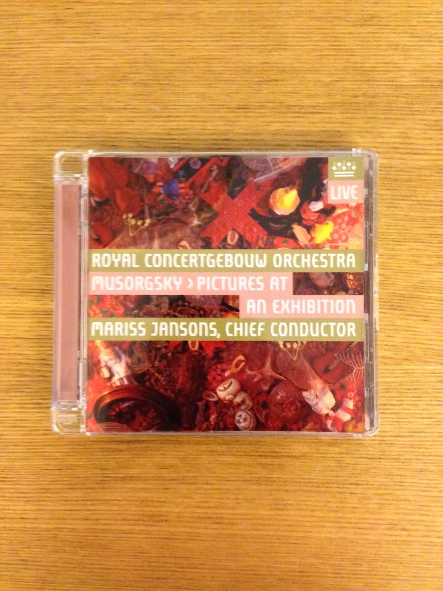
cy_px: 296
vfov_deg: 55.4
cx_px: 222
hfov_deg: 42.9
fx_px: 563
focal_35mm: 33
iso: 800
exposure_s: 1/15
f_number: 2.4
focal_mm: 4.12
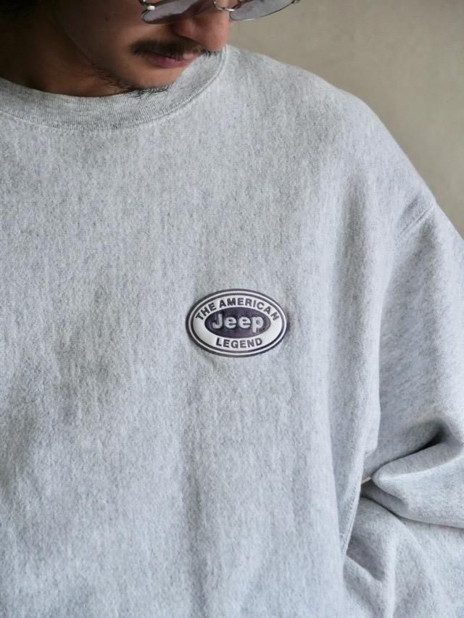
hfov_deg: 12.4
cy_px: 309
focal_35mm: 120
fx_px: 2144
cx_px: 232
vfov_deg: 16.4
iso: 1000
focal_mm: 60
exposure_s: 1/125
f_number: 4
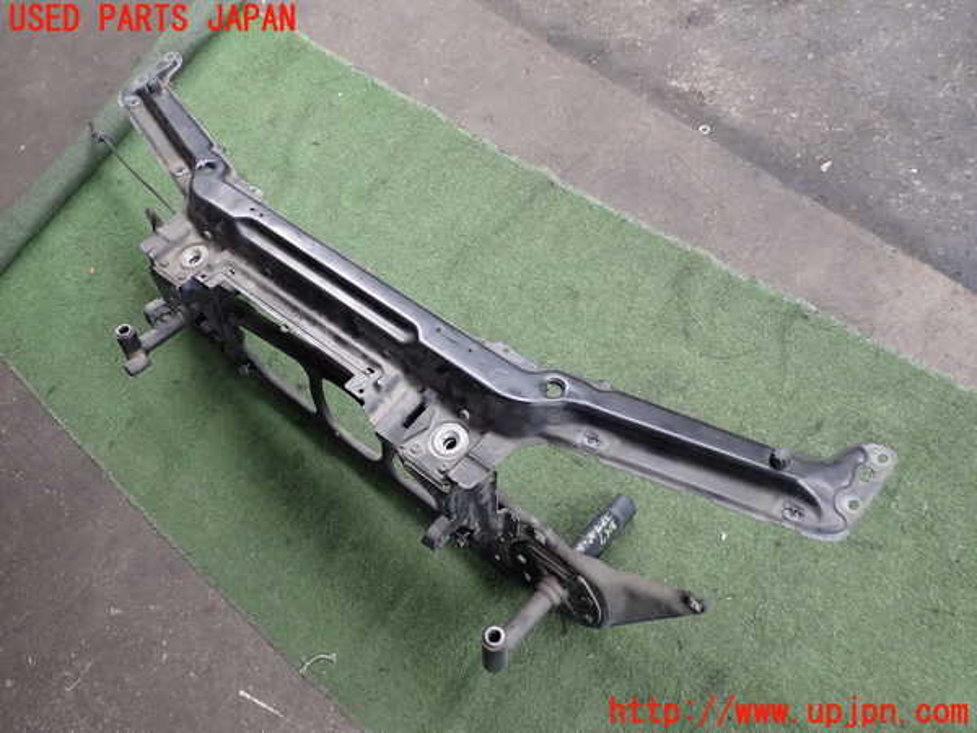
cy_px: 366
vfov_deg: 46.8
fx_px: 847
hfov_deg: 60.0
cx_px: 488
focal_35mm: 30
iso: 160
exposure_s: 1/125
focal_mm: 5.4
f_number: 2.3
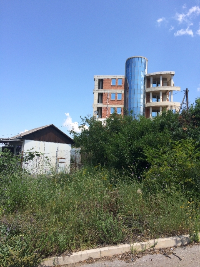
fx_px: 231
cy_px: 134
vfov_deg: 60.0
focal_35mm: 30
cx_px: 100
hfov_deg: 46.8
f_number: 2.2
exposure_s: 1/1208
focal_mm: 4.12
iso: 32
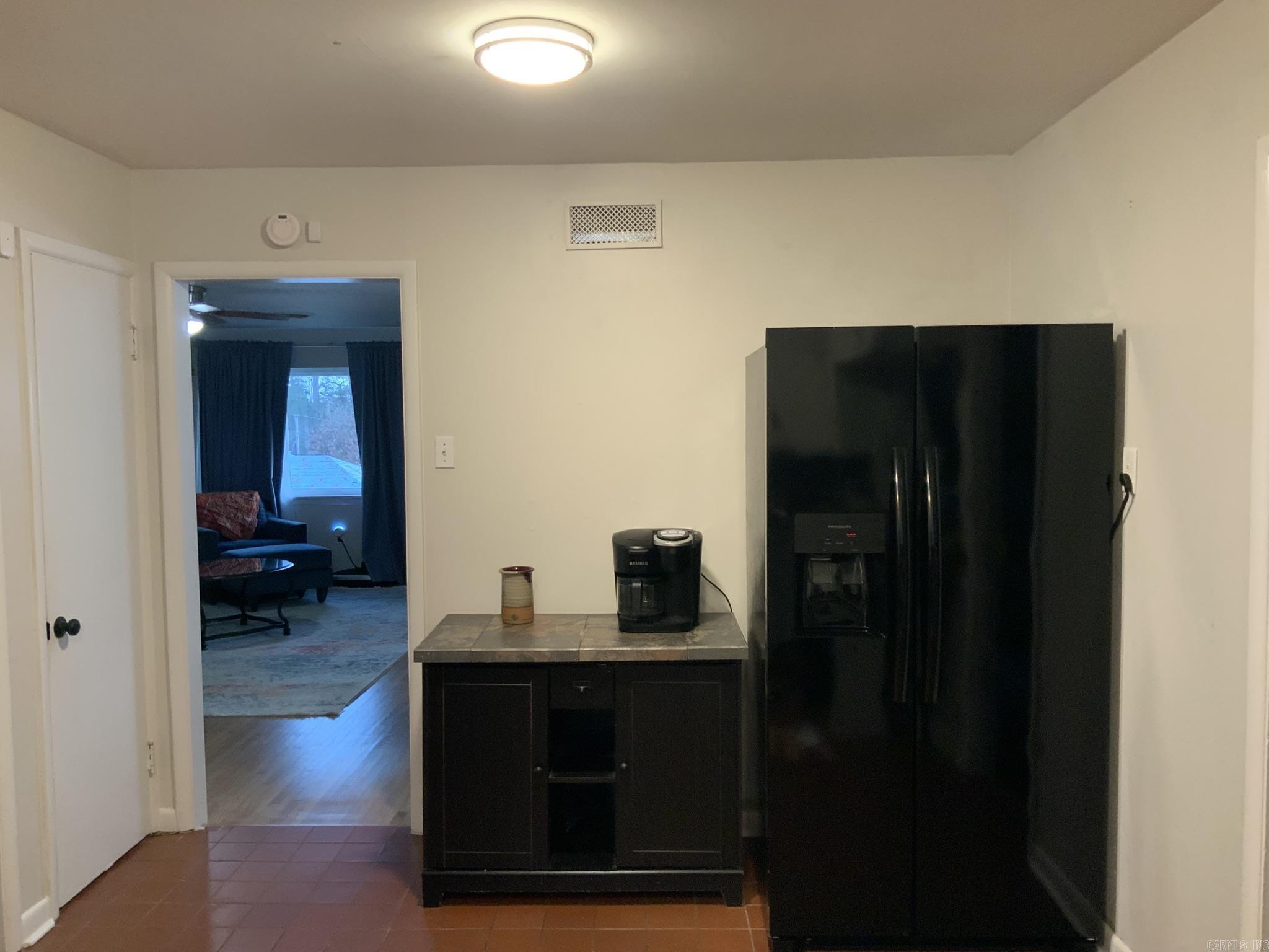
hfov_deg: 61.7
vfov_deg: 48.2
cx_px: 634
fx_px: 1063
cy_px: 476
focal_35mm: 29
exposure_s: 1/60
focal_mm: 3
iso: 200
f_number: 1.8
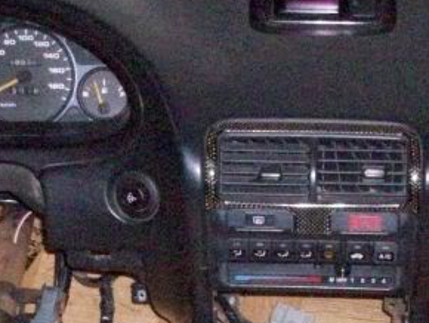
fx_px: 1488
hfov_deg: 16.3
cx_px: 300
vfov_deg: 12.1
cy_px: 393
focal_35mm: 120
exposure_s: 1/128
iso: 800
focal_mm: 5.7
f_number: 2.8
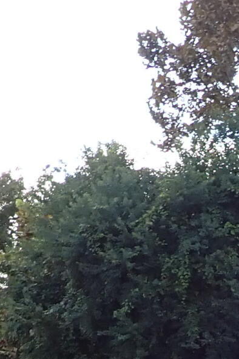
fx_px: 1314
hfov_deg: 10.0
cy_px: 544
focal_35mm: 132
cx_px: 376
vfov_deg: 14.5
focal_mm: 4.5
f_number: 2.8
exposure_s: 1/320
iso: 100
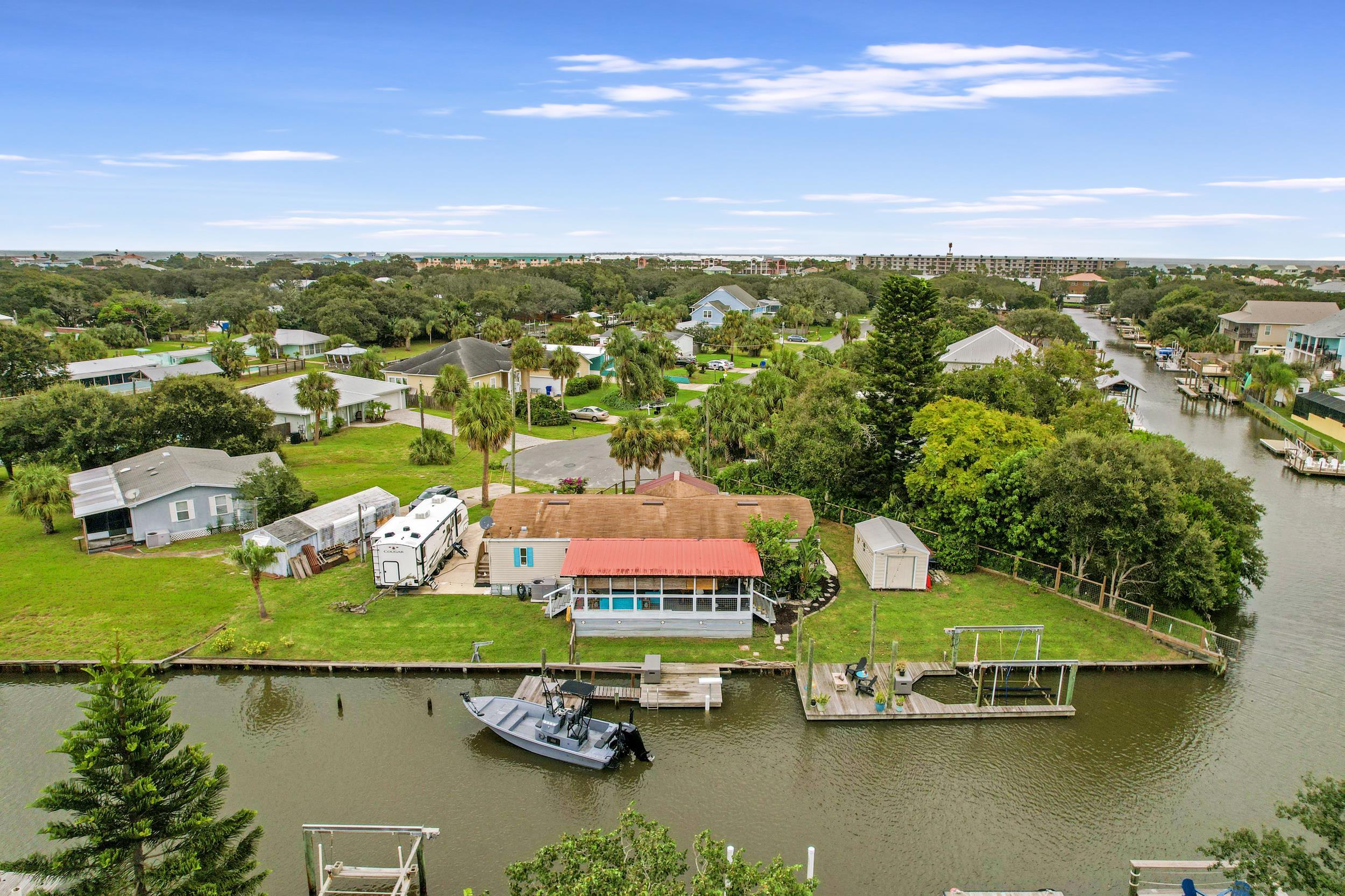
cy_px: 448
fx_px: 822
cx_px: 672
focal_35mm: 22
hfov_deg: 78.6
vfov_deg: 57.2
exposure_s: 1/240
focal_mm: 8.38
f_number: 2.8
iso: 100
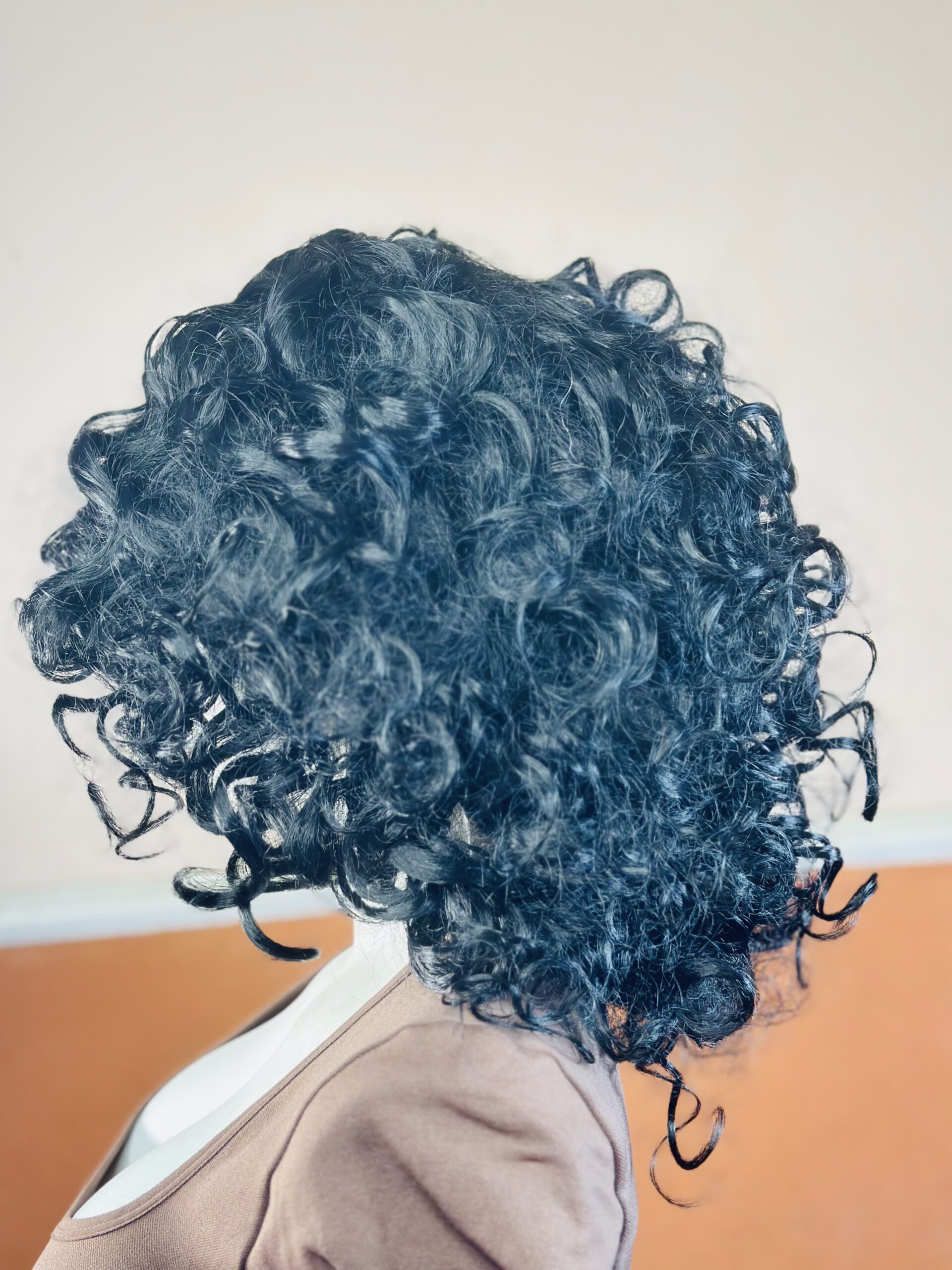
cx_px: 476
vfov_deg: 39.7
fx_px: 1760
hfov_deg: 30.3
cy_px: 635
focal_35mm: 48
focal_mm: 6.86
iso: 125
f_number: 1.78
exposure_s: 1/100
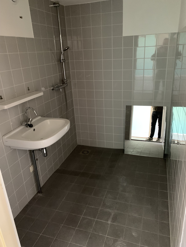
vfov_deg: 67.3
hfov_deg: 53.1
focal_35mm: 26
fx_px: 186
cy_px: 124
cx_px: 93
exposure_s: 1/30
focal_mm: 4.25
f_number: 1.8
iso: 800
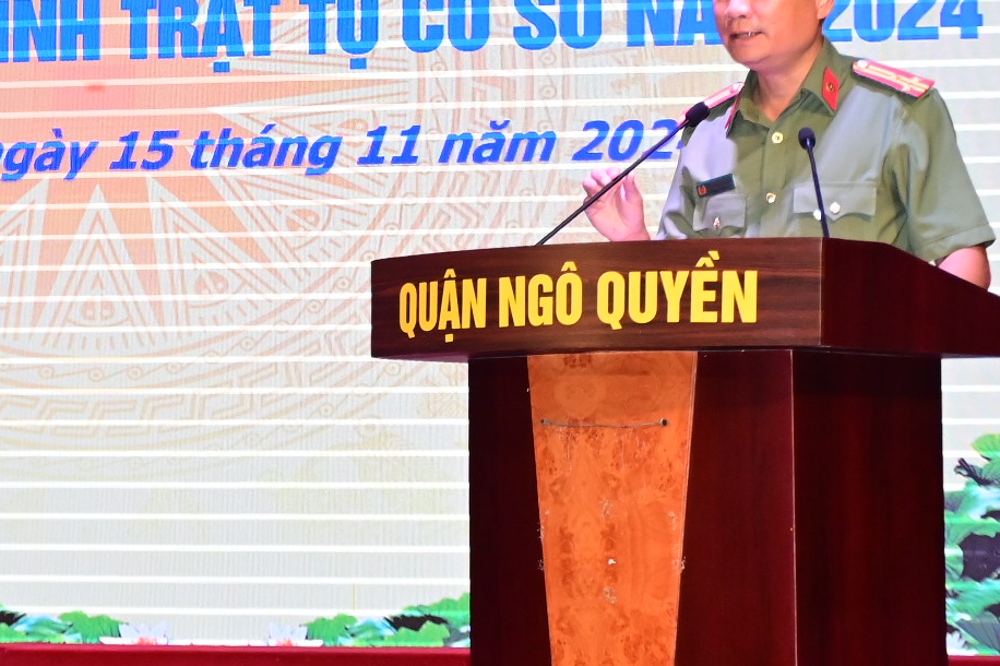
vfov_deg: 9.5
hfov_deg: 14.2
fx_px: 3998
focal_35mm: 144
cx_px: 188
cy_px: 146
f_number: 4.5
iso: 1600
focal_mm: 45
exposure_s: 1/200
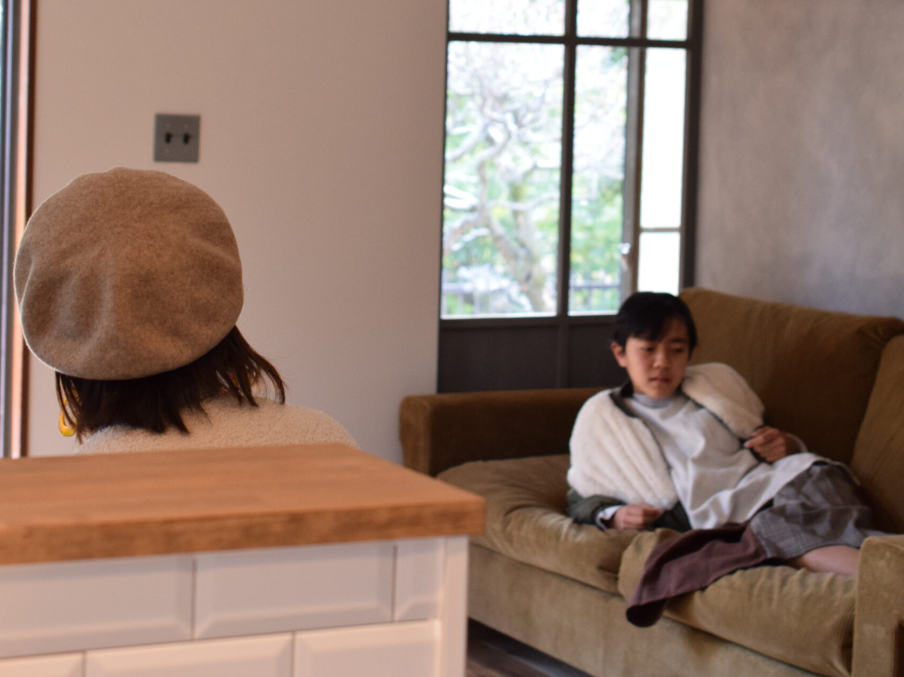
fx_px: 2272
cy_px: 178
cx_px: 452
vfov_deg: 16.9
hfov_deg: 22.5
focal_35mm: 87
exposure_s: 1/125
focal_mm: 40
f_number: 4.5
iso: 1100
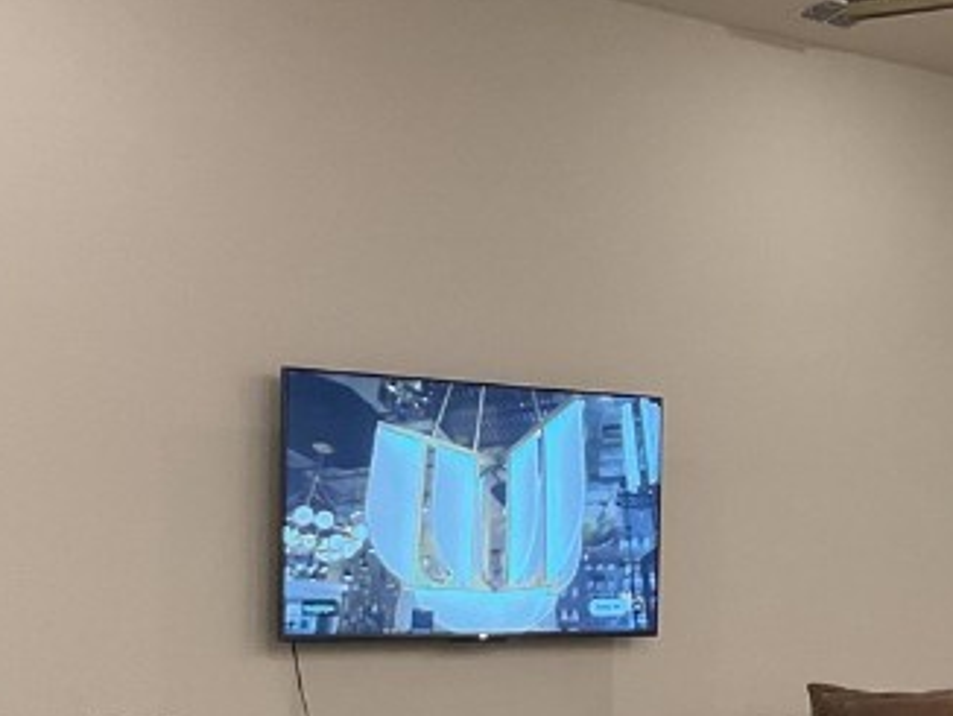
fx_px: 2507
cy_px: 634
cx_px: 1085
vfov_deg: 16.1
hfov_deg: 20.4
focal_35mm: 91
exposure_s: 1/60
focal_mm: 3
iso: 125
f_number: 1.8
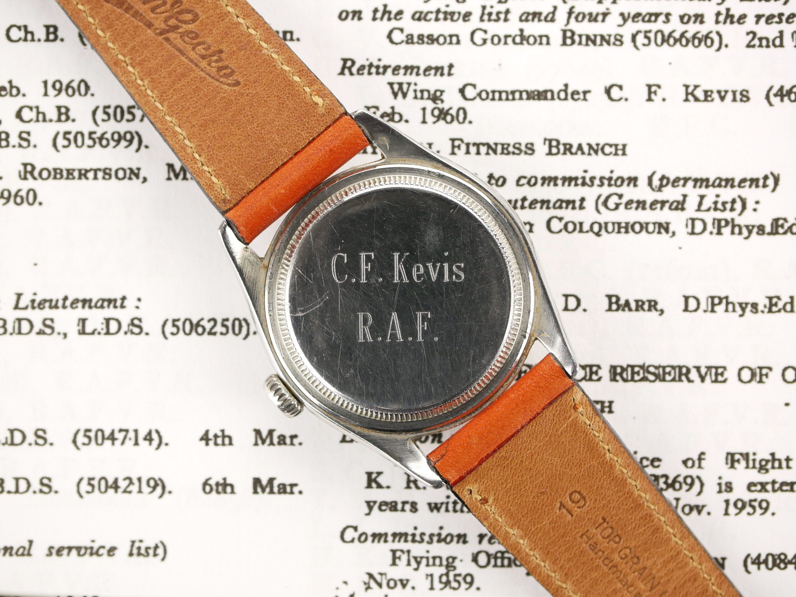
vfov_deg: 24.4
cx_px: 398
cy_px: 298
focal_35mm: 60
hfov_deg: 32.2
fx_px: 1380
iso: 800
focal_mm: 30
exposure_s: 1/100
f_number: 4.5
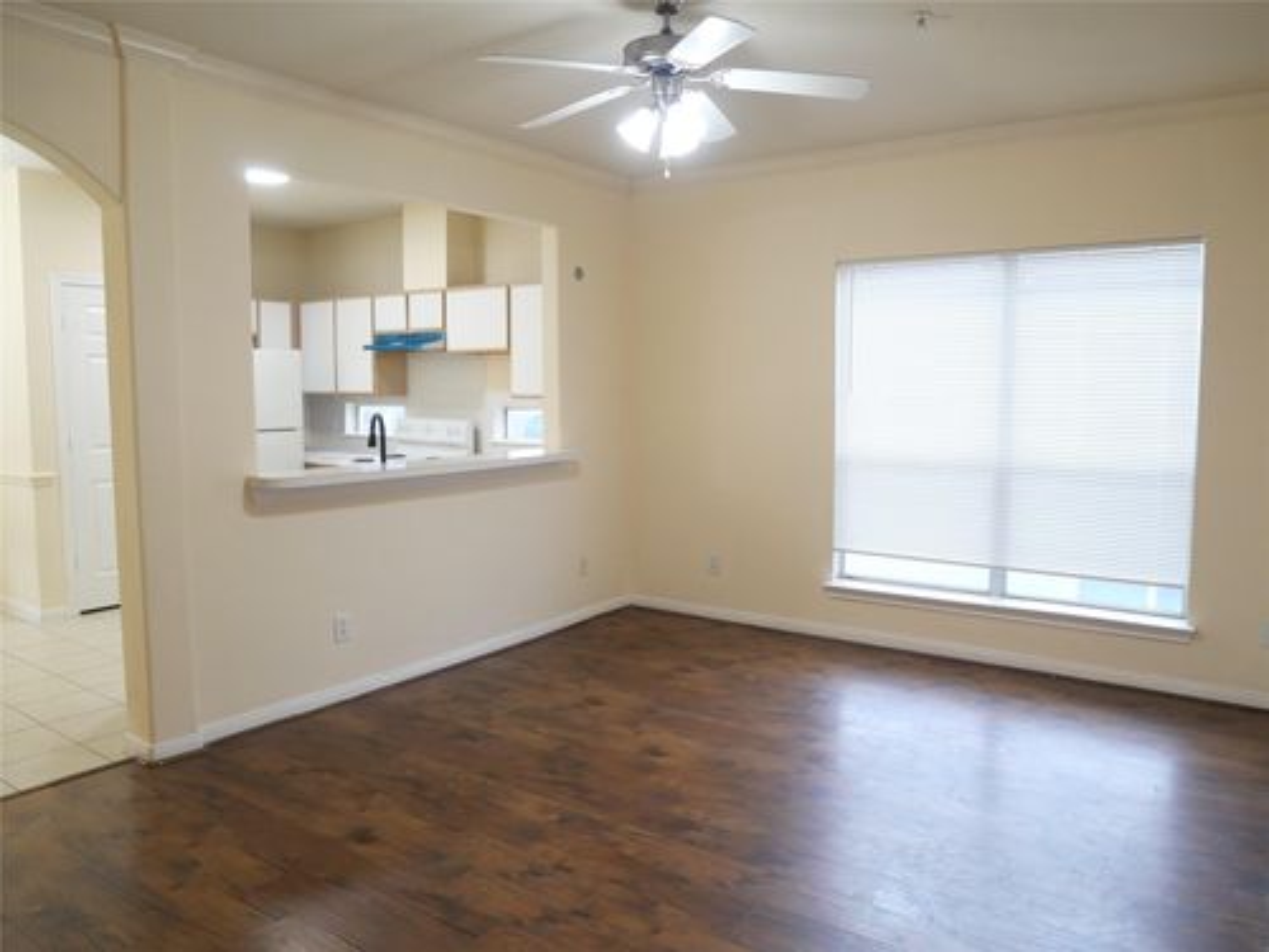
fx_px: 880
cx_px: 634
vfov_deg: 56.8
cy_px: 476
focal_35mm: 24
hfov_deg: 71.6
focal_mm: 12
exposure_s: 1/60
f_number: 3.5
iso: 1000
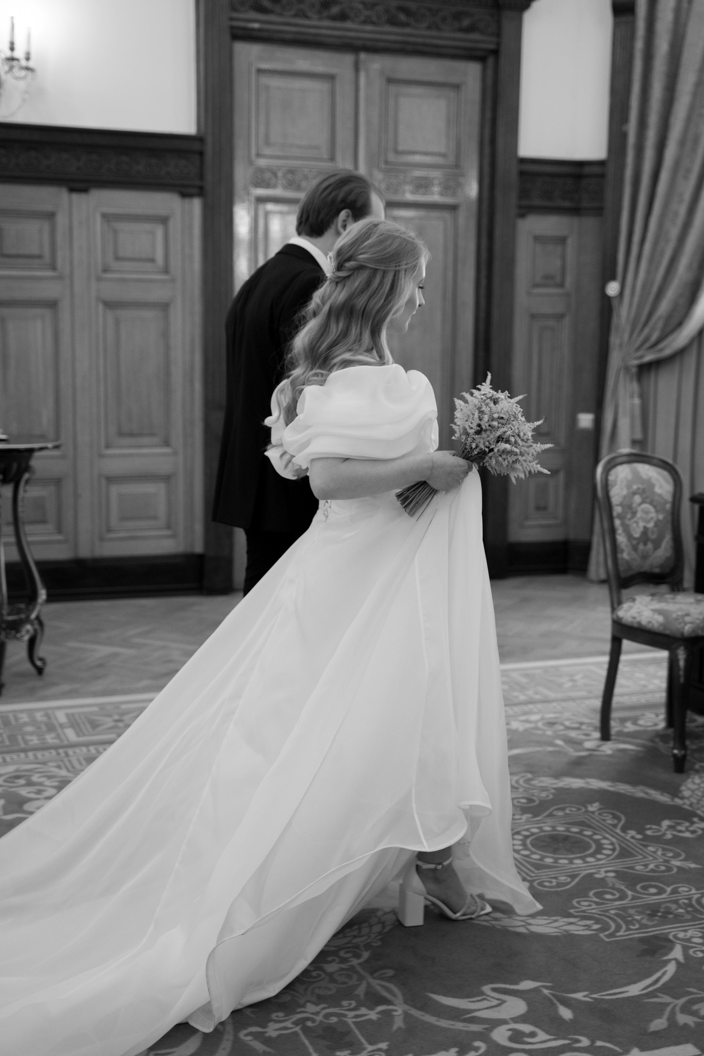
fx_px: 1320
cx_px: 352
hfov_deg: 29.9
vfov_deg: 43.6
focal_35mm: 45
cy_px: 528
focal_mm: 45
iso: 1000
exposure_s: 1/250
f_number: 2.8
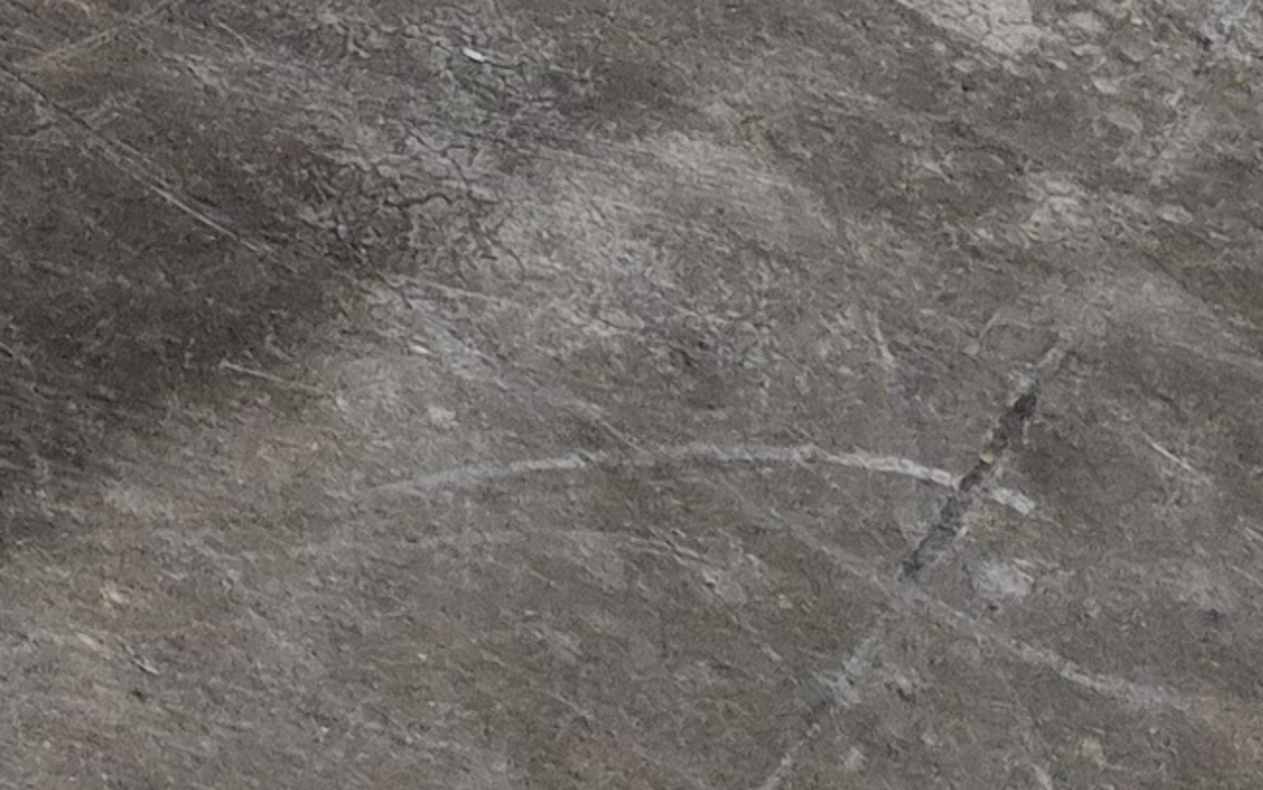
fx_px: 5130
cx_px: -1891
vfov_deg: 7.9
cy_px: -1402
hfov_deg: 11.4
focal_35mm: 149
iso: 320
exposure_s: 1/120
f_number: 1.8
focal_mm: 5.4
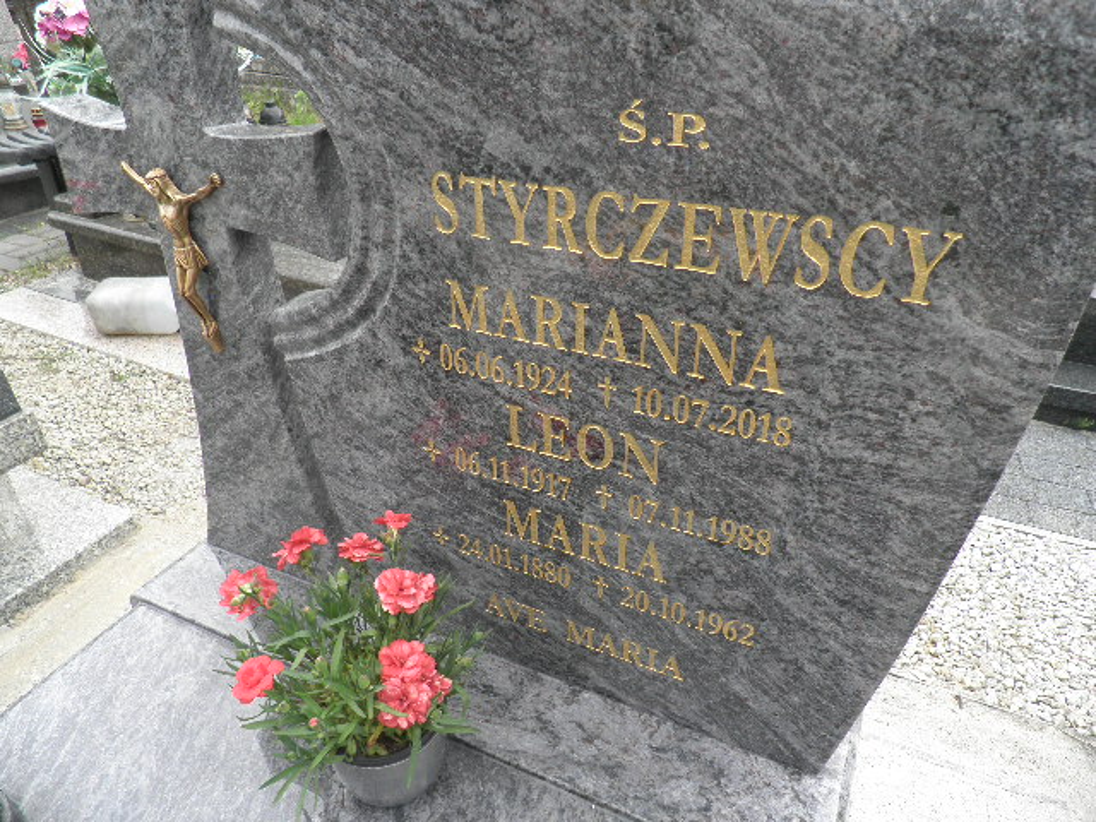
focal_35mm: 24
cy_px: 411
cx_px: 548
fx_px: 760
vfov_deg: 56.8
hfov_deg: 71.6
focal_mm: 4.3
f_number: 3.3
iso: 64
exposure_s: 1/200
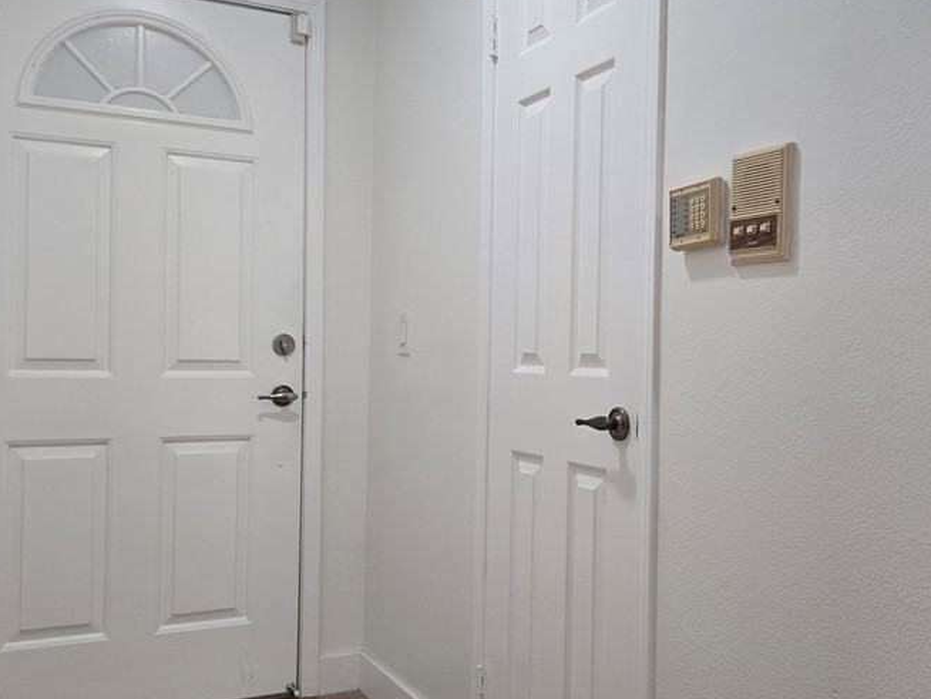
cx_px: 555
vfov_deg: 39.7
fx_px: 969
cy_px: 346
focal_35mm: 36
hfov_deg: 51.0
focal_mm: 5.4
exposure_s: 1/120
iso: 160
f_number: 1.8
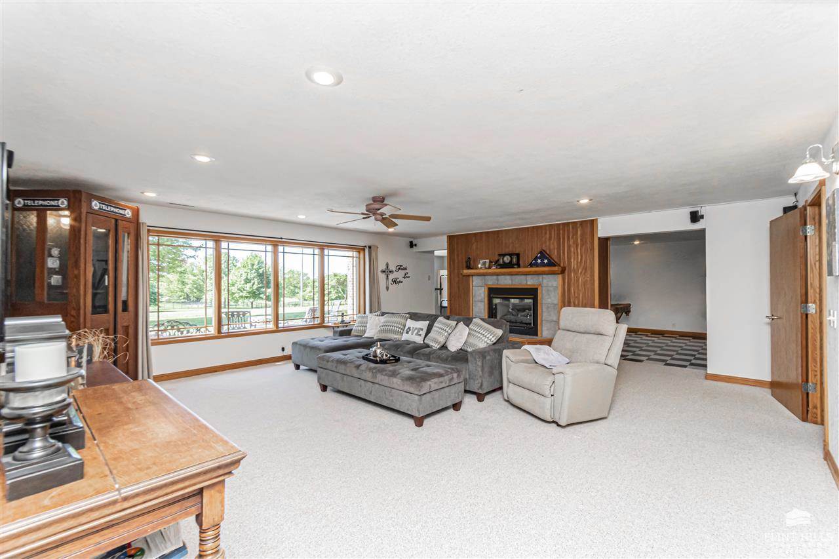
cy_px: 280
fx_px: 350
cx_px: 420
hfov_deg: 100.4
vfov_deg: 77.3
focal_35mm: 15
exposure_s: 1/60
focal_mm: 10
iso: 800
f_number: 11
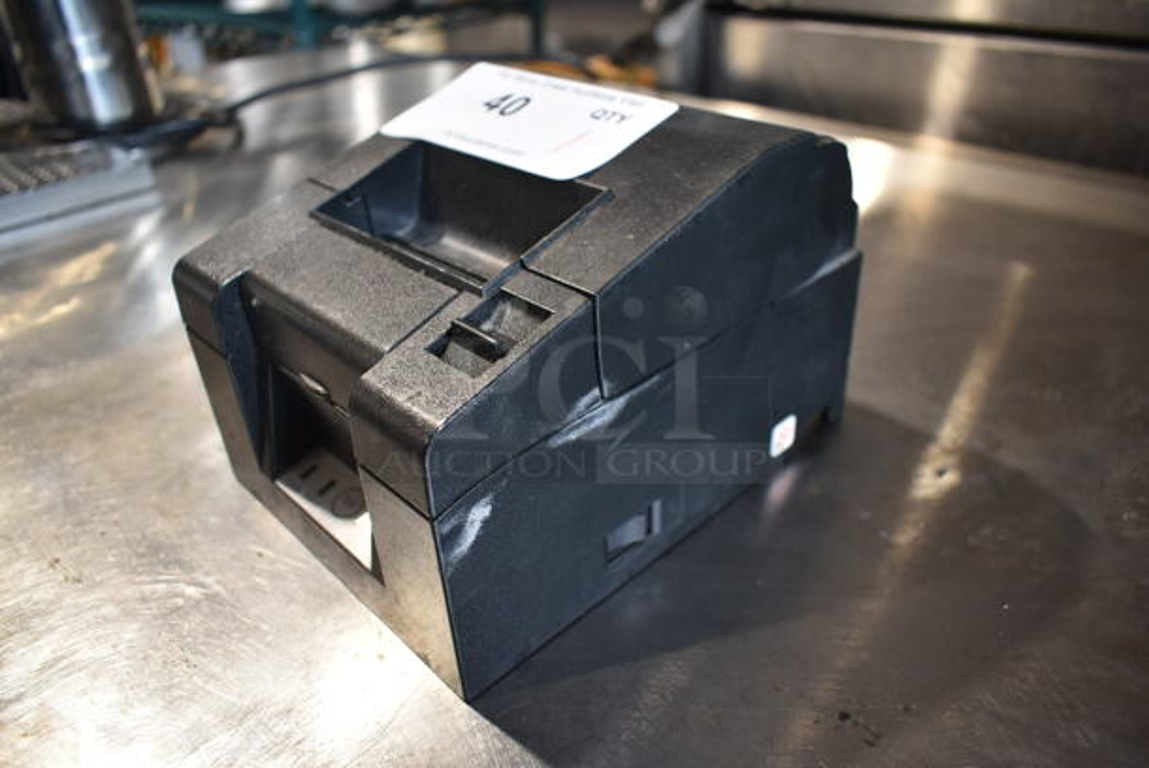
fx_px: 863
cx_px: 574
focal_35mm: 27
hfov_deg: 67.3
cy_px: 384
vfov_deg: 48.0
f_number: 3.5
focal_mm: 18
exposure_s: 1/30
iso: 500
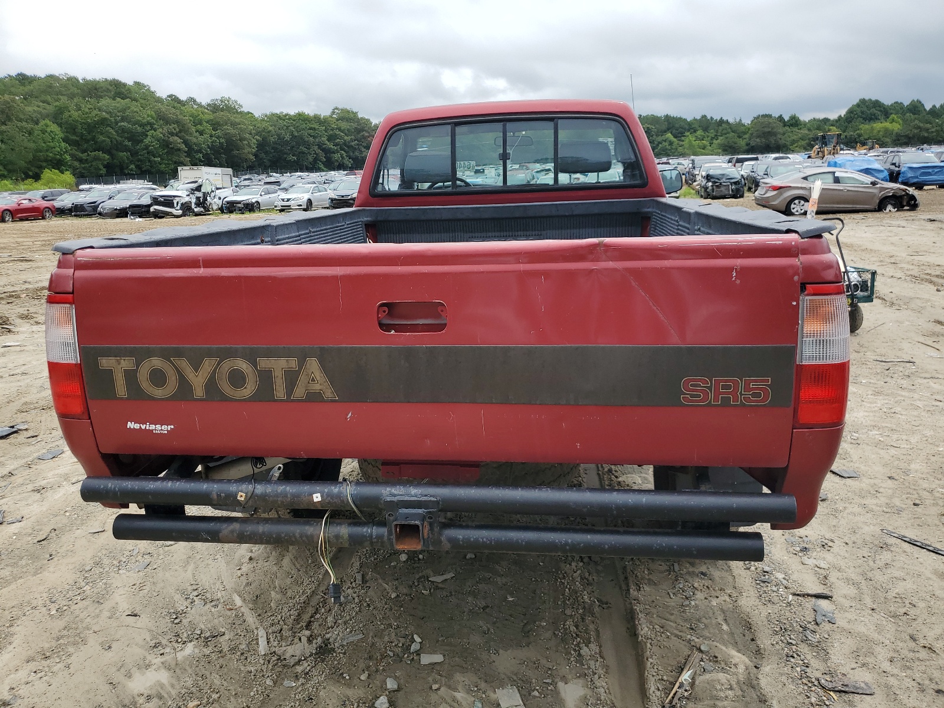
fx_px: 709
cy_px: 354
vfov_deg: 53.1
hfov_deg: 67.3
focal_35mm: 26
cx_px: 472
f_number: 1.5
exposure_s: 1/2500
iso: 50
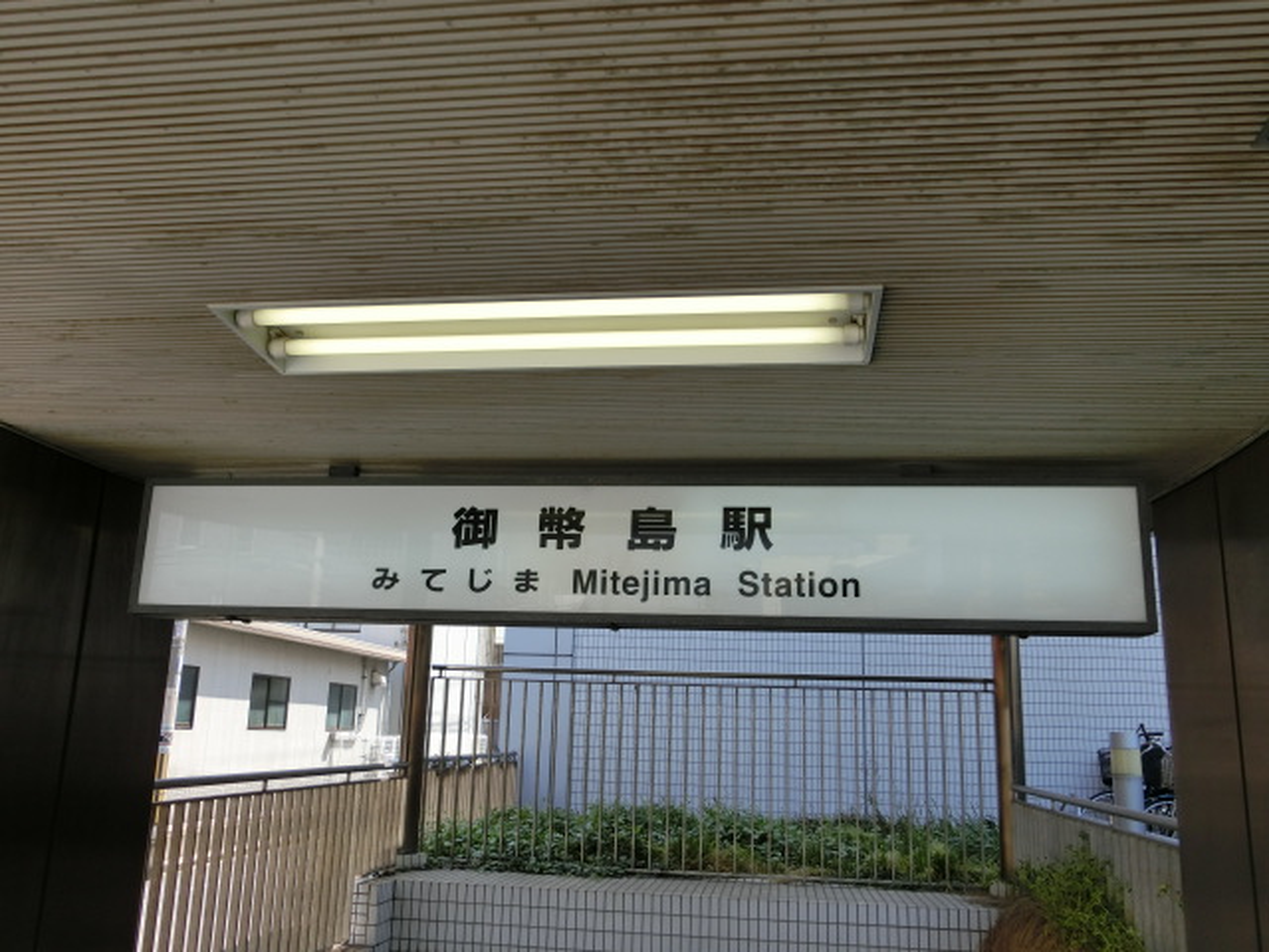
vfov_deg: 48.2
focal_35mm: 29
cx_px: 634
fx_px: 1063
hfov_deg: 61.7
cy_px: 476
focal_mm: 5.2
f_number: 3.7
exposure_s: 1/250
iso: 80
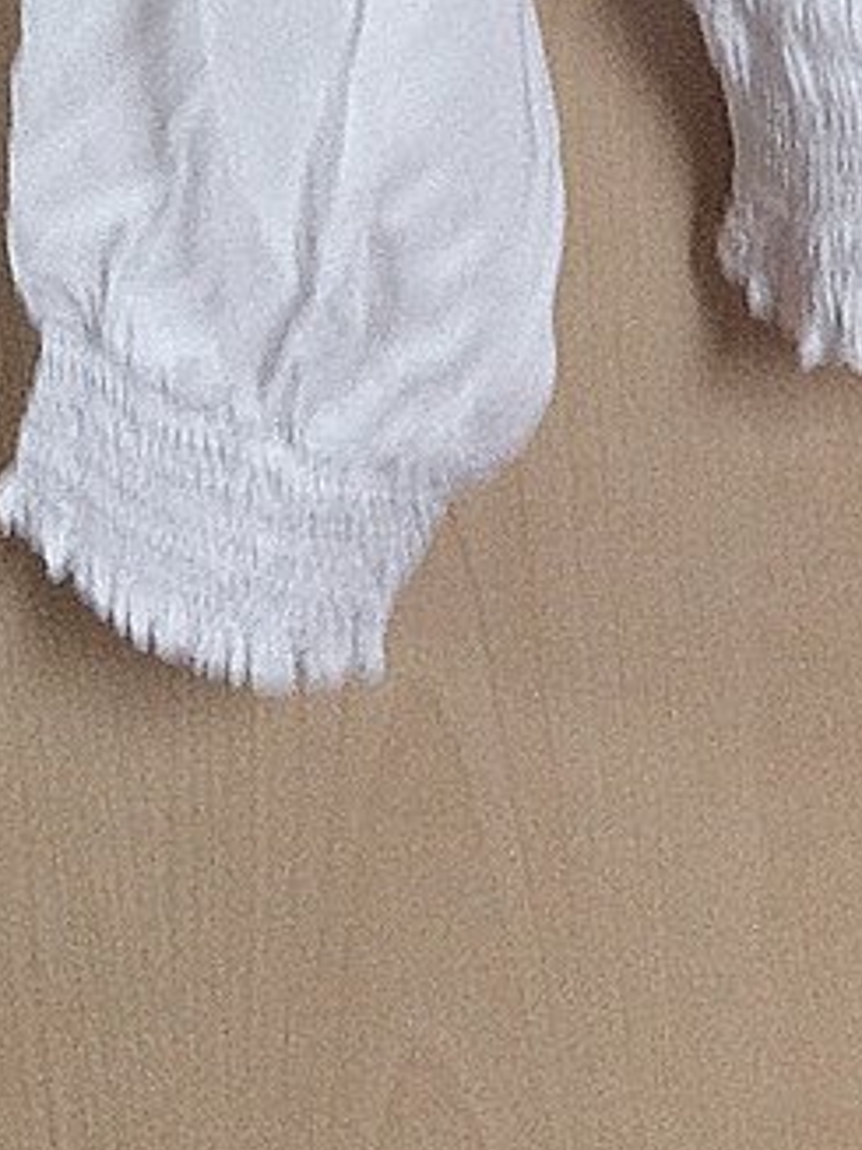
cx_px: 1288
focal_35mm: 143
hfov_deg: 10.0
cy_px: -693
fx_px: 4751
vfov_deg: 12.9
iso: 100
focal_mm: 3.85
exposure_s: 1/15
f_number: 2.8
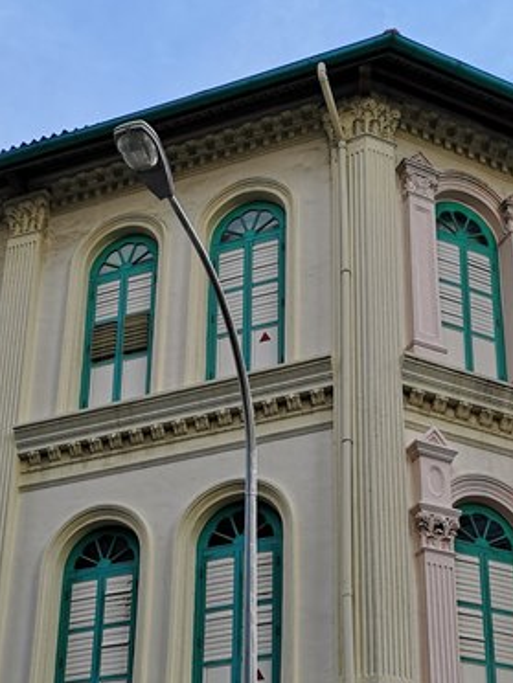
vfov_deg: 31.4
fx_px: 1146
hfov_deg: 25.2
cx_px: 302
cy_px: 639
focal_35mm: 58
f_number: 1.8
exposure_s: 1/907
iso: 50
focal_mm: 3.95
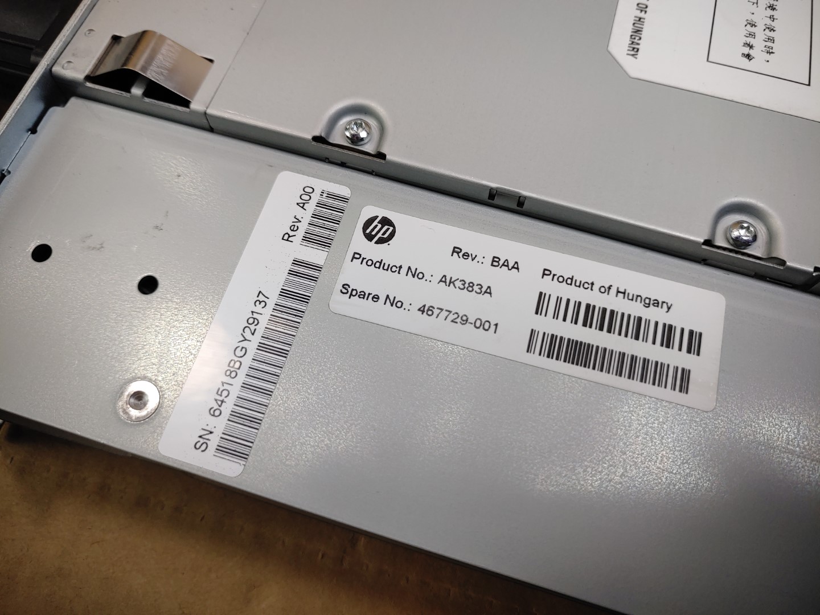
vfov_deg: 53.1
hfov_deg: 67.3
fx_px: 616
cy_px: 308
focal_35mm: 26
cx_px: 410
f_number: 1.8
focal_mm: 4.36
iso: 50
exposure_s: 1/279
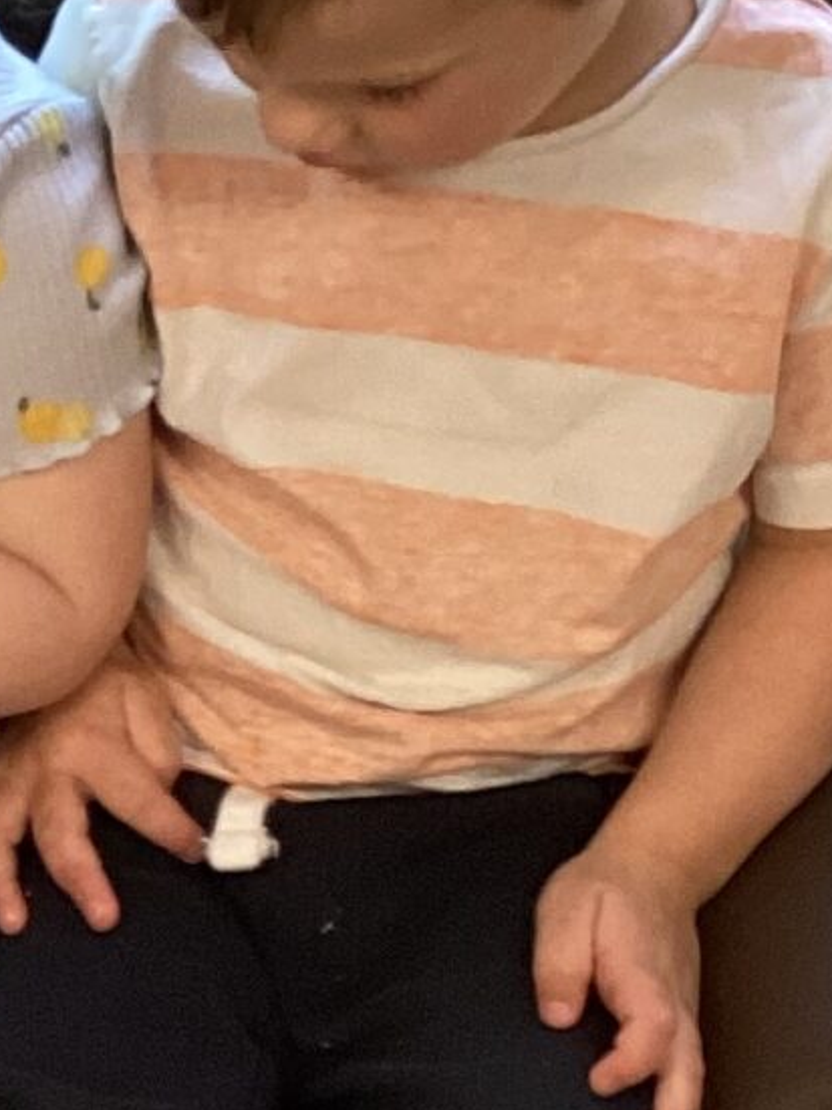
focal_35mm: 144
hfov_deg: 10.0
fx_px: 4617
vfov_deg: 13.6
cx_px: -346
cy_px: 959
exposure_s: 1/60
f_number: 2.4
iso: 100
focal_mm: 3.3
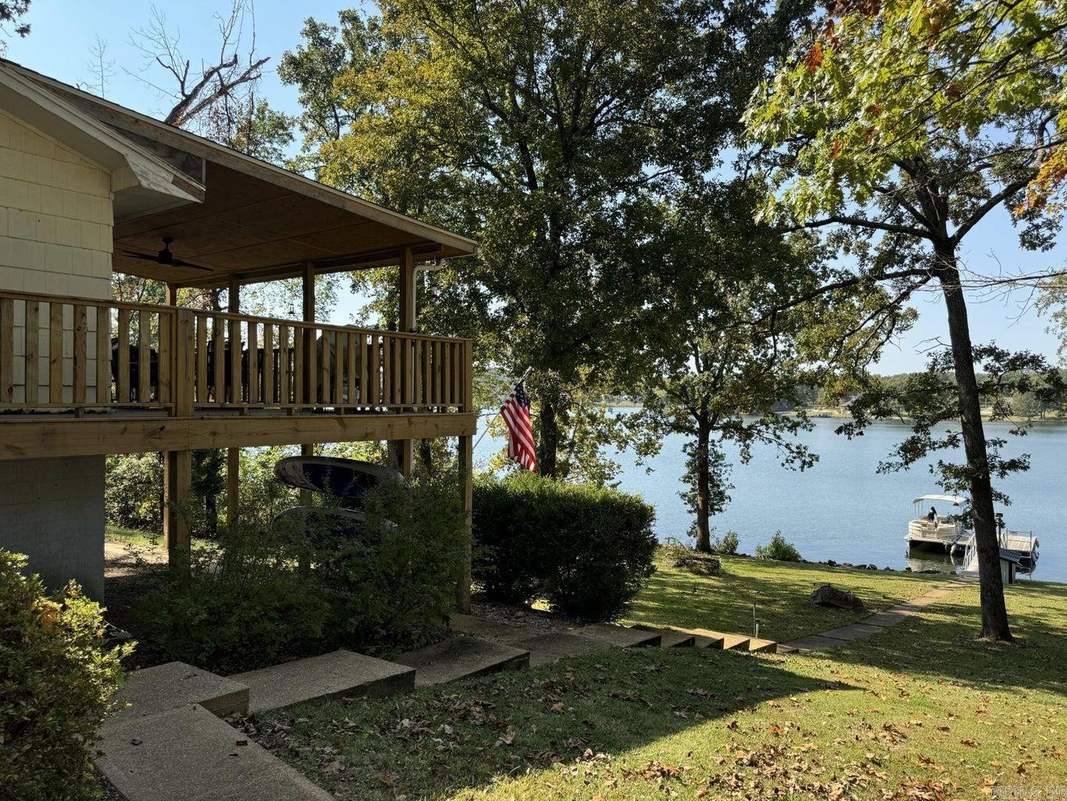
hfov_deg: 71.6
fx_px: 740
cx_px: 534
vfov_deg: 56.8
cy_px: 400
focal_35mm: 24
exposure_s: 1/1172
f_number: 1.78
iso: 80
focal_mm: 6.76
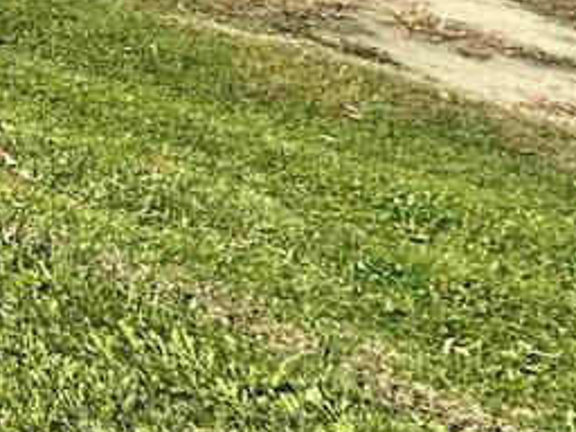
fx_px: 1165
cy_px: -439
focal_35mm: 70
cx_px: -848
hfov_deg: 14.7
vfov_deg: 16.1
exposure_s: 1/1366
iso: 50
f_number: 2.2
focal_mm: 2.22
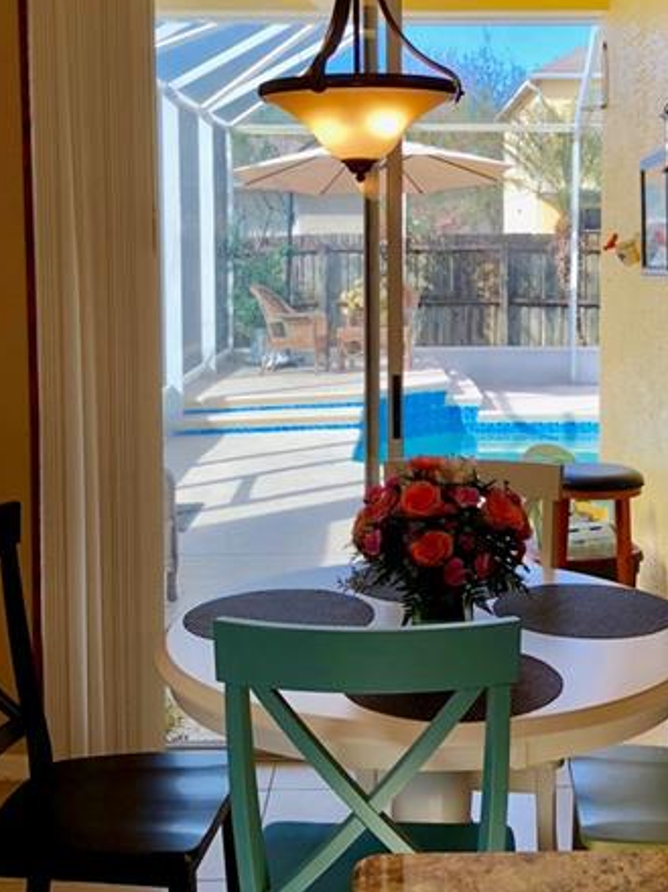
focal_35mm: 49
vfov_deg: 38.7
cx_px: 412
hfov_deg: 29.6
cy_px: 339
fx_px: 1261
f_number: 1.8
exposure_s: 1/120
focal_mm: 3.99
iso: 25
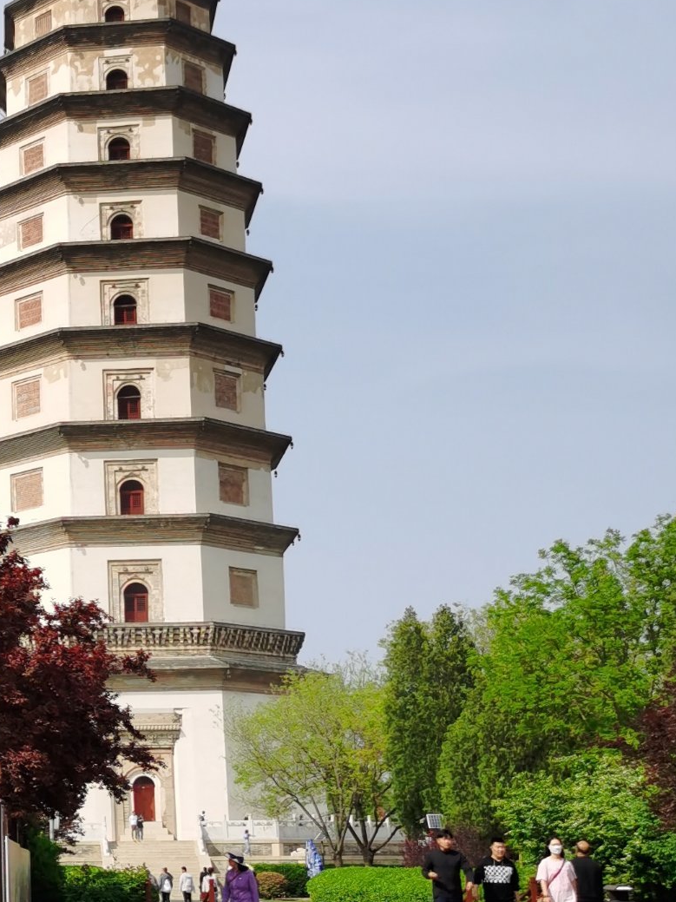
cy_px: 492
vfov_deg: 27.4
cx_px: -179
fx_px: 1849
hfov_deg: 19.3
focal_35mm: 71
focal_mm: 5.58
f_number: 1.8
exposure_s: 1/3333
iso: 50
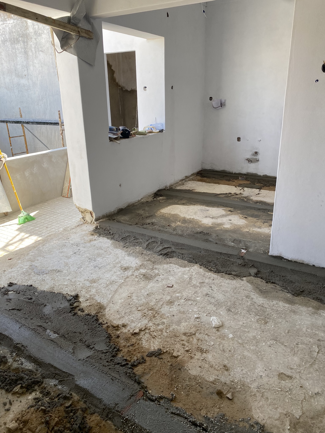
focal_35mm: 26
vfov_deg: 67.3
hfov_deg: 53.1
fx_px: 325
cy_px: 216
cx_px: 162
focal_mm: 4.25
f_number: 1.8
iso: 32
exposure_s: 1/285
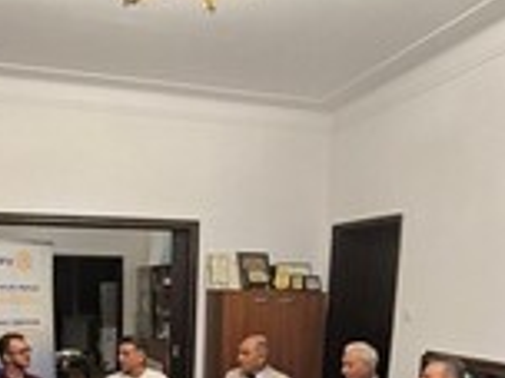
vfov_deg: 30.3
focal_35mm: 42
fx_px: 613
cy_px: 428
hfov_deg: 44.1
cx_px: 163
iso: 200
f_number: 2.2
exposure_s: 1/50
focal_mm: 1.65
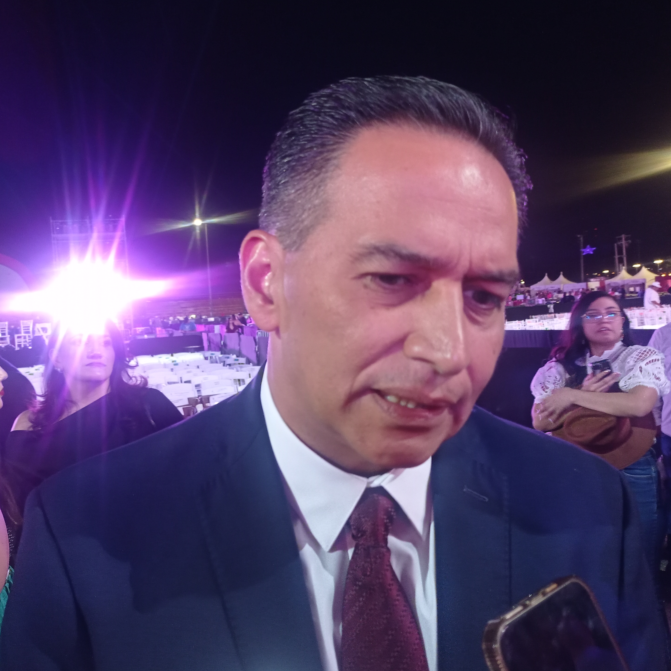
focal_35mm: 34
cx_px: 288
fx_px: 746
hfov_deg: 48.3
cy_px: 341
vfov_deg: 48.4
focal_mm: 4.7
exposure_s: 1/30
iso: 435
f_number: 1.79
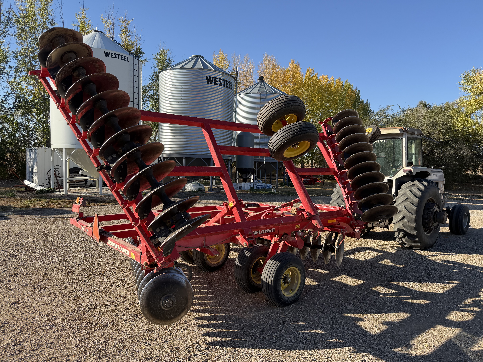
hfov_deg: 71.6
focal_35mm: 24
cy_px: 181
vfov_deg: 56.8
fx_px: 335
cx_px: 242
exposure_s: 1/3021
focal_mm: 6.76
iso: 100
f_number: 1.78
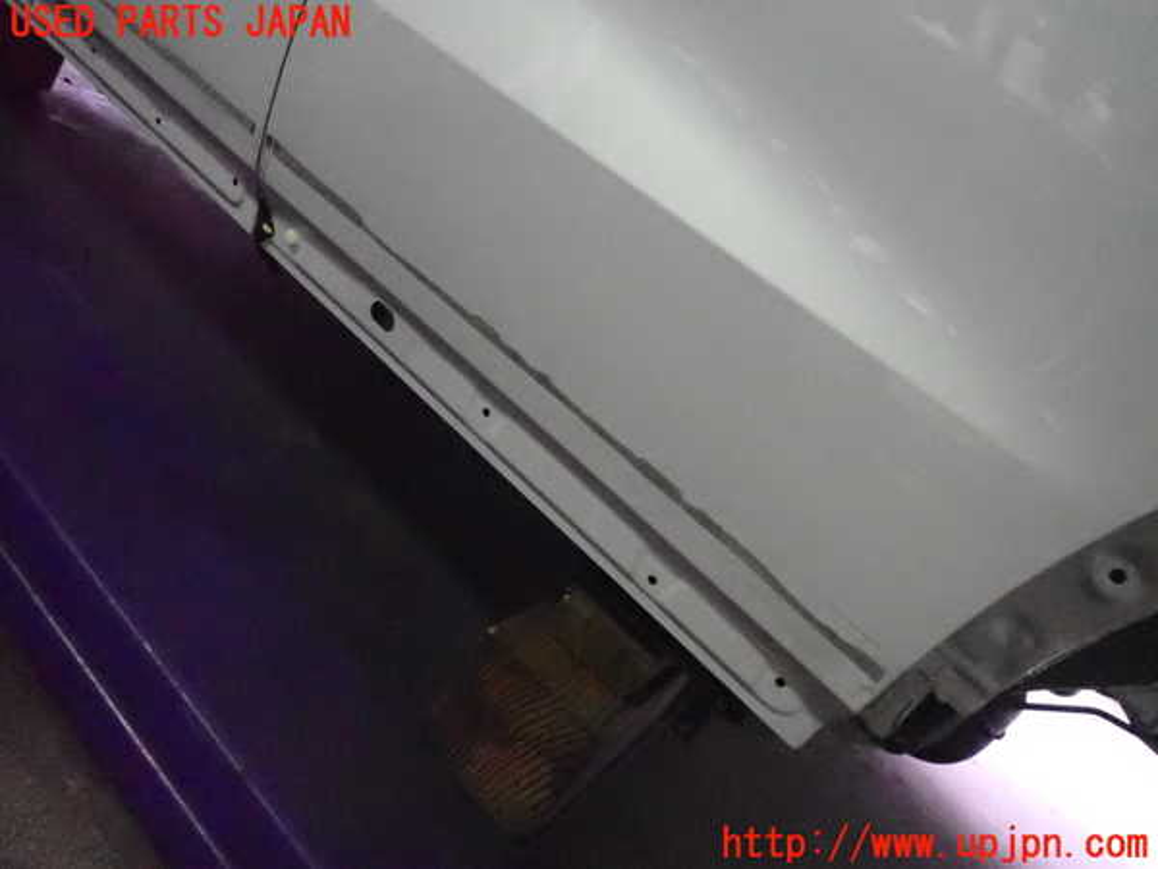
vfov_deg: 54.9
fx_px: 836
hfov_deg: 69.4
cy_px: 434
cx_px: 579
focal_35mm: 25
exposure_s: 1/400
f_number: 2
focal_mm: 4.5
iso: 6400
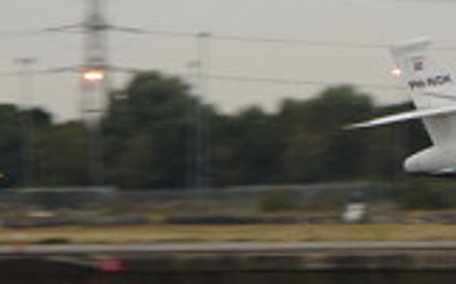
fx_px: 7104
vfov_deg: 2.3
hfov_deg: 3.7
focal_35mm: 572
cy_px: 97
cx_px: 557
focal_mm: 135
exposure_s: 1/125
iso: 1000
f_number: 8
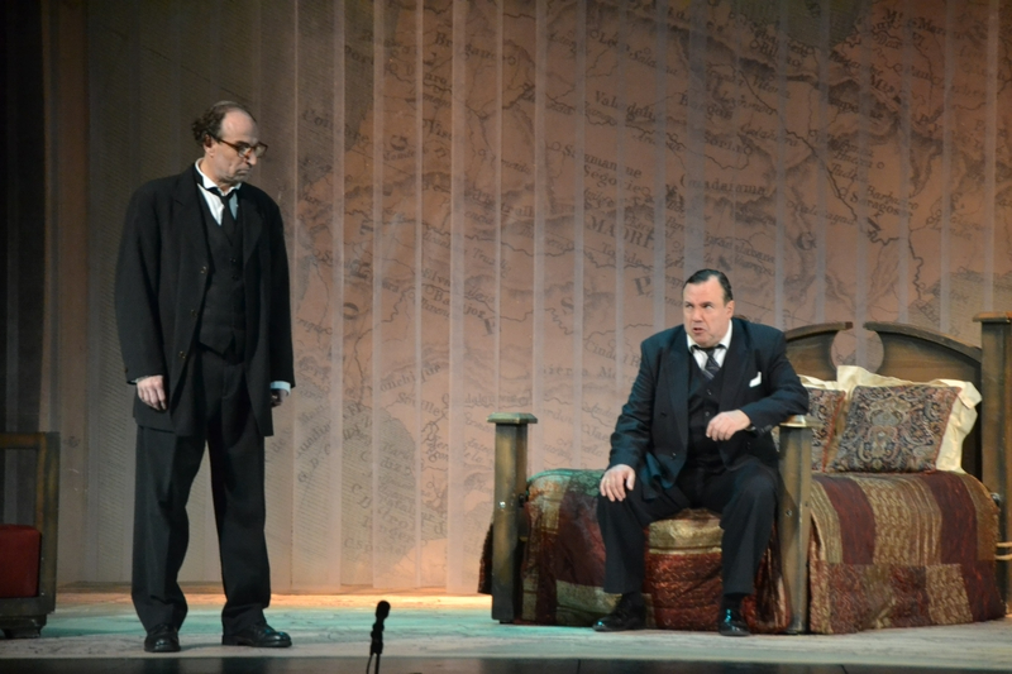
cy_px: 337
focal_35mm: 158
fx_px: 4426
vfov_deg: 8.7
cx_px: 506
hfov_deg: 13.0
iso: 3200
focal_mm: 105
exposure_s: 1/40
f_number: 5.6
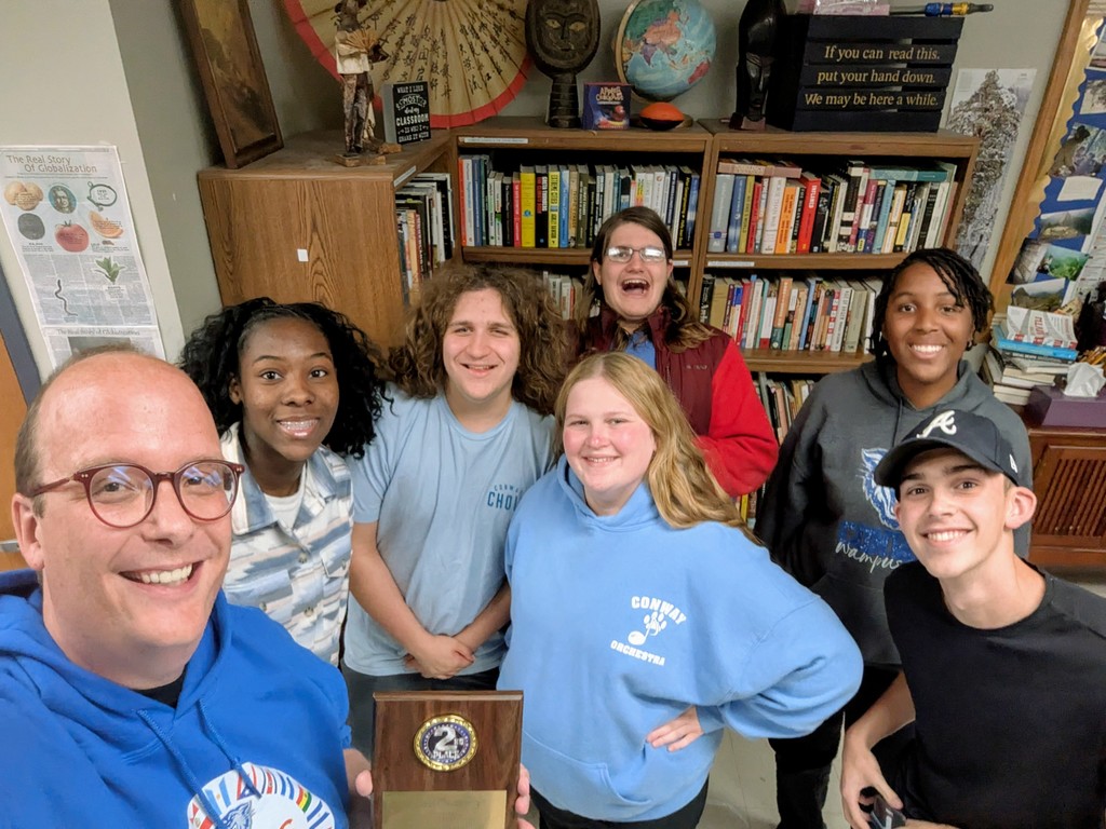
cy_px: 414
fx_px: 671
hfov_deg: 79.0
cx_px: 553
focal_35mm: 21
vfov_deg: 63.4
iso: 631
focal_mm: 2.74
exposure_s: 1/120
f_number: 2.2
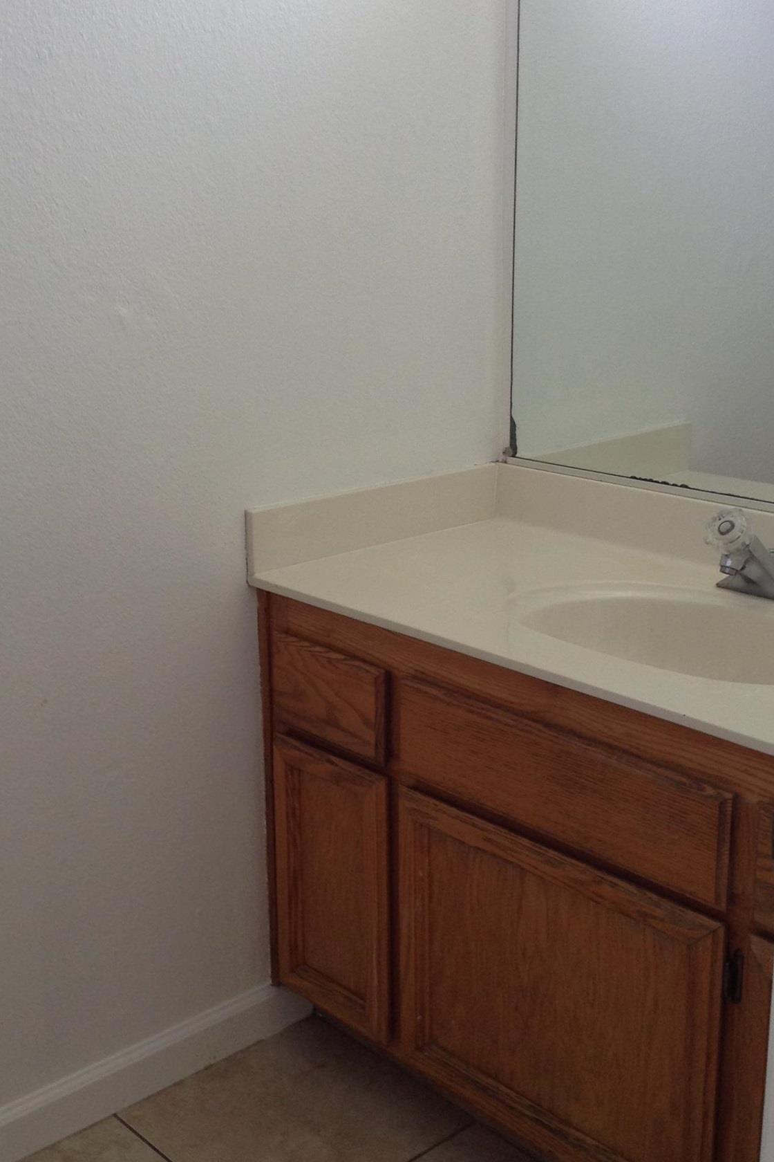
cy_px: 575
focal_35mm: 47
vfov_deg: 41.9
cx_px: 362
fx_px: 1516
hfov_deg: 28.6
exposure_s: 1/24
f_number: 2.4
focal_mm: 3.3
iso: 40
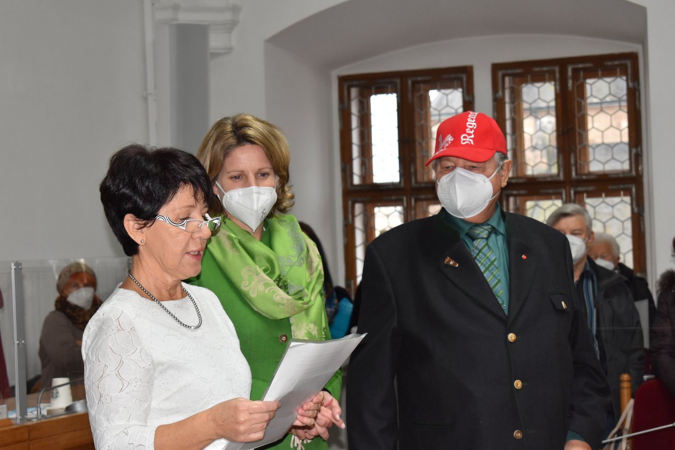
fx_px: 1546
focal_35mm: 82
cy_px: 225
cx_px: 338
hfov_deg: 24.6
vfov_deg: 16.5
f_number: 5.6
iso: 800
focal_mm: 55
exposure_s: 1/60
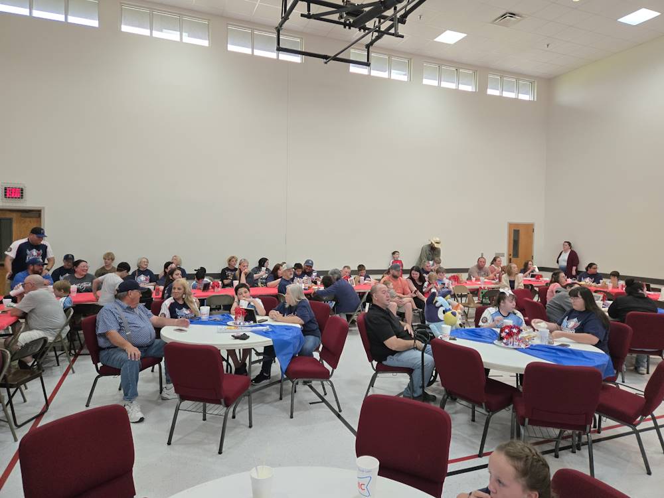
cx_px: 332
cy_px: 249
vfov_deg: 58.9
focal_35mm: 23
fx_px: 441
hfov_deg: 73.9
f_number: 1.8
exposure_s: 1/120
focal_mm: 5.4
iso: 500
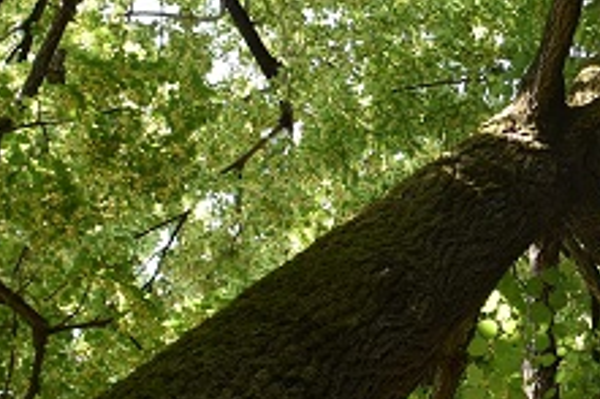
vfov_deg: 12.4
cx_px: 576
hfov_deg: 18.2
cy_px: 204
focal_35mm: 110
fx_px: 1832
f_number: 5.6
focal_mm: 18
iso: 400
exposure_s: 1/125
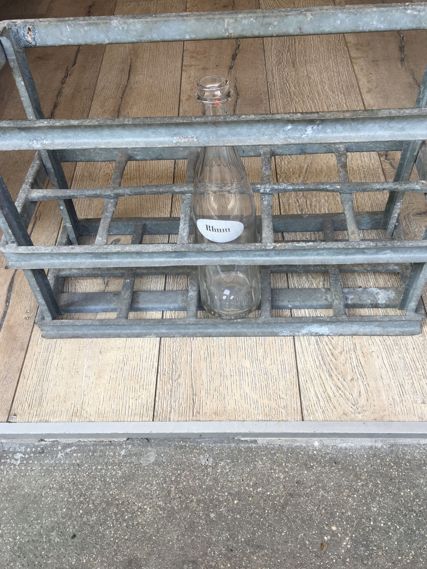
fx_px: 543
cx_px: 228
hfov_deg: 42.9
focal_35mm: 33
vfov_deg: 55.2
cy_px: 252
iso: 40
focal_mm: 4.15
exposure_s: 1/100
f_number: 2.2
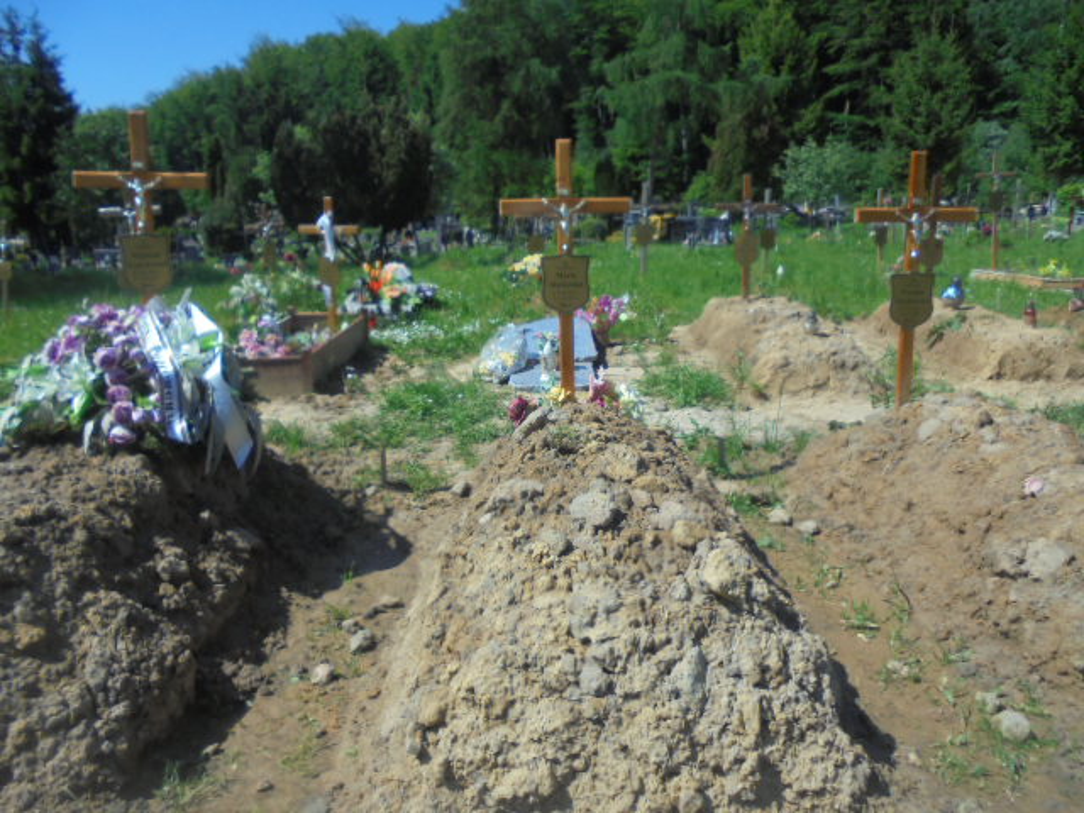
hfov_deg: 67.3
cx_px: 542
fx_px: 814
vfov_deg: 53.1
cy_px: 406
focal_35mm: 26
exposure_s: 1/125
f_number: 11.5
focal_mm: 4.6
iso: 100
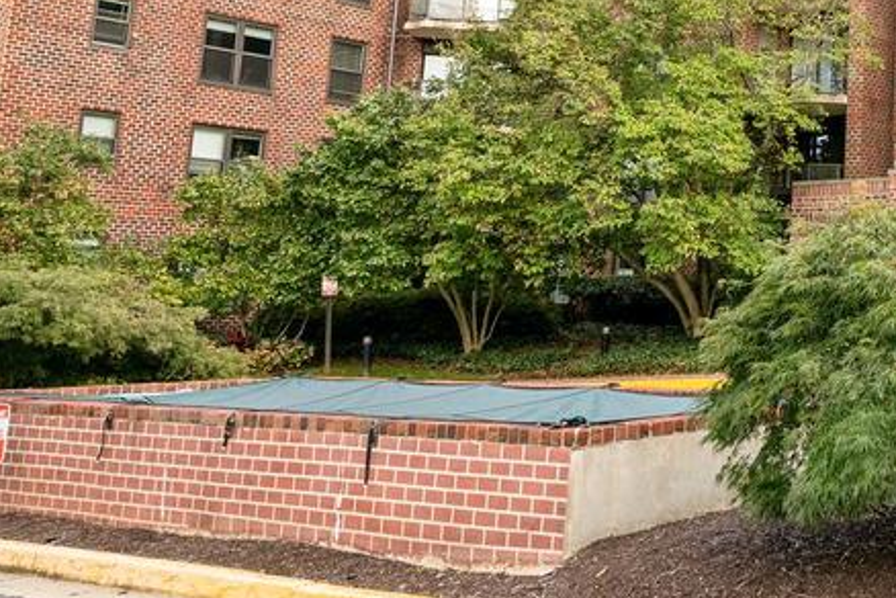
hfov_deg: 32.8
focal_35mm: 46
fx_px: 1145
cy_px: 46
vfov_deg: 28.0
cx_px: 1144
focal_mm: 14
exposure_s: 1/200
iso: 100
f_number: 7.1
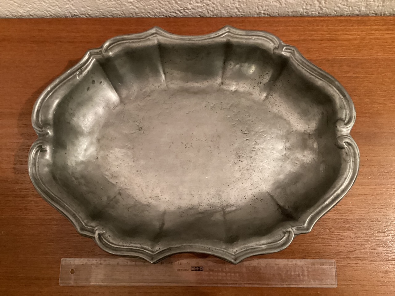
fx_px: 354
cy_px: 148
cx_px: 198
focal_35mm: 31
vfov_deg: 45.4
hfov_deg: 58.4
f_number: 2.4
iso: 800
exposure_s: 1/25
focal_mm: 3.3
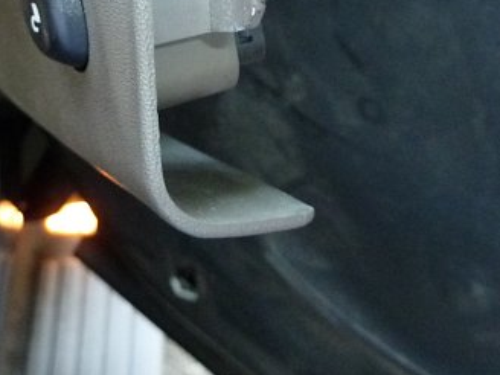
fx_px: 881
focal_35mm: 61
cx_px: 194
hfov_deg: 31.6
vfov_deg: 23.4
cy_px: 32
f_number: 3.3
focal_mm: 4.1
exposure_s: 1/30
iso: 400
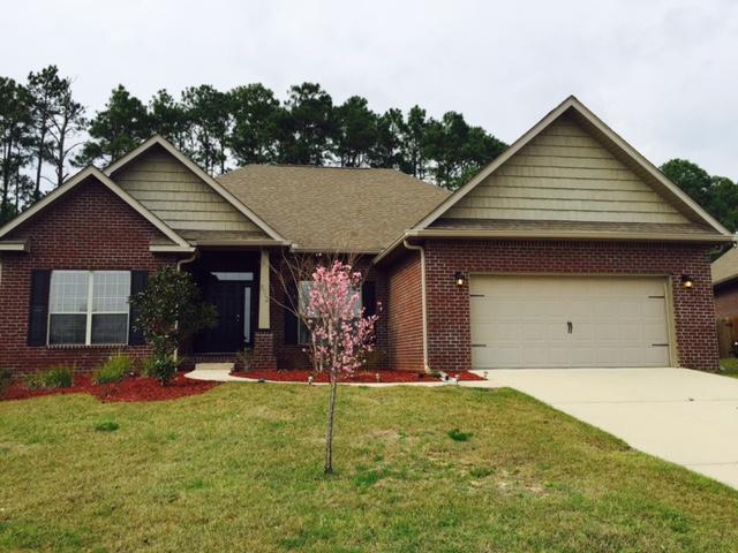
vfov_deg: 48.2
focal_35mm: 29
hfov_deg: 61.7
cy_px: 276
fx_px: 618
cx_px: 369
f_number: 2.2
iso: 32
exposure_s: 1/1883
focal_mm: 4.15
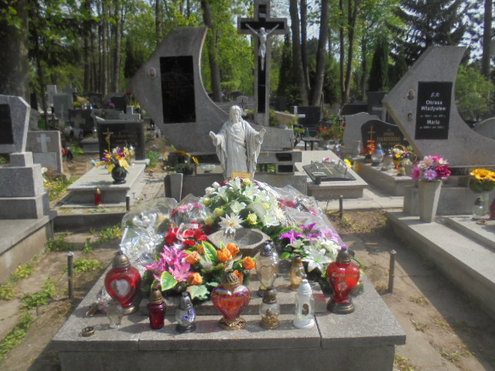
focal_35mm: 29
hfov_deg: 61.7
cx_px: 248
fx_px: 415
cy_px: 186
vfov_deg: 48.2
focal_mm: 5.3
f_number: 3.7
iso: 100
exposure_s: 1/640
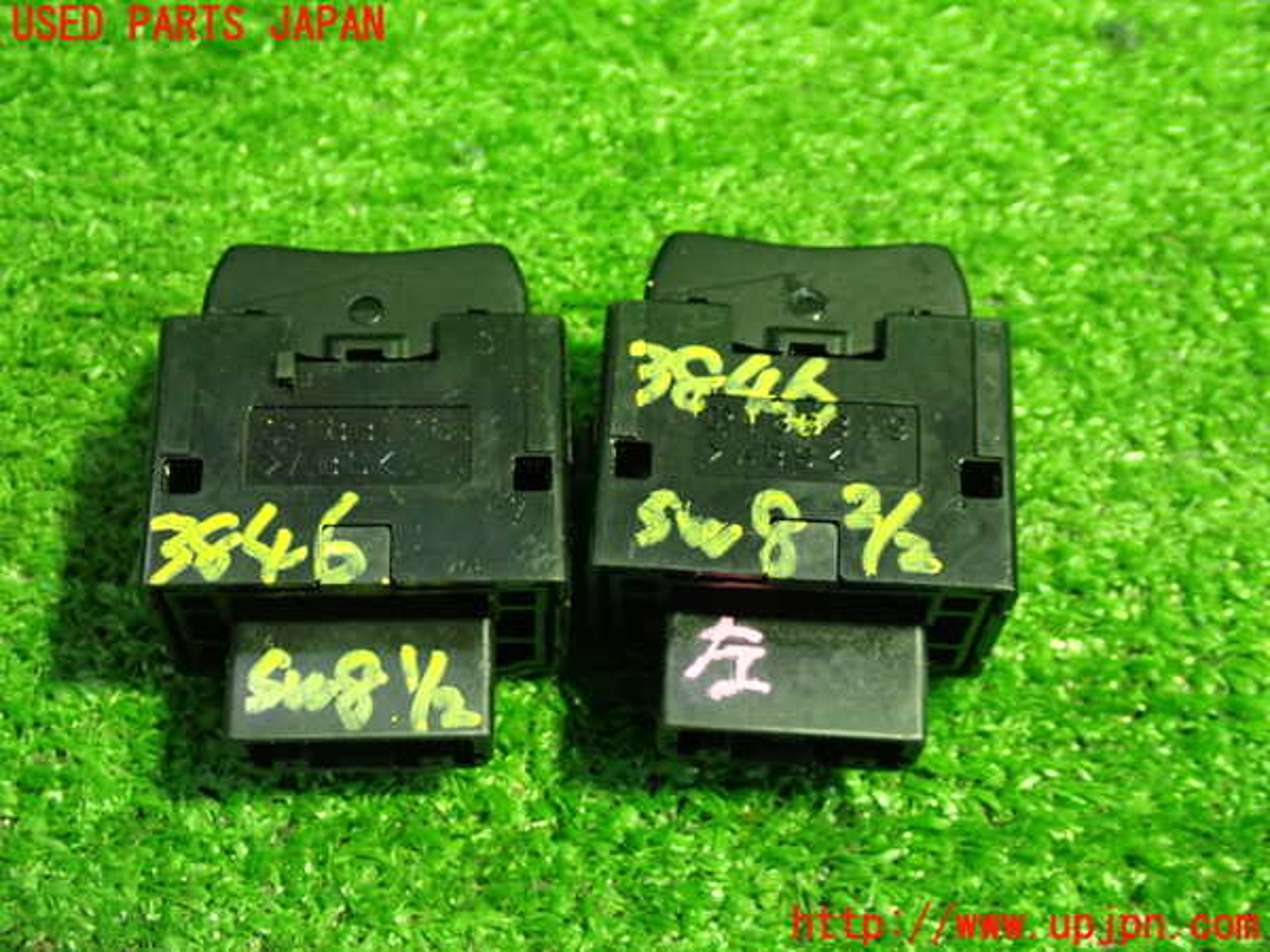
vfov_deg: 29.1
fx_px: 1834
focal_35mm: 50
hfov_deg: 38.2
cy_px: 476
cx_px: 635
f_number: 3.2
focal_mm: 9.01
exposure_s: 1/25
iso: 800
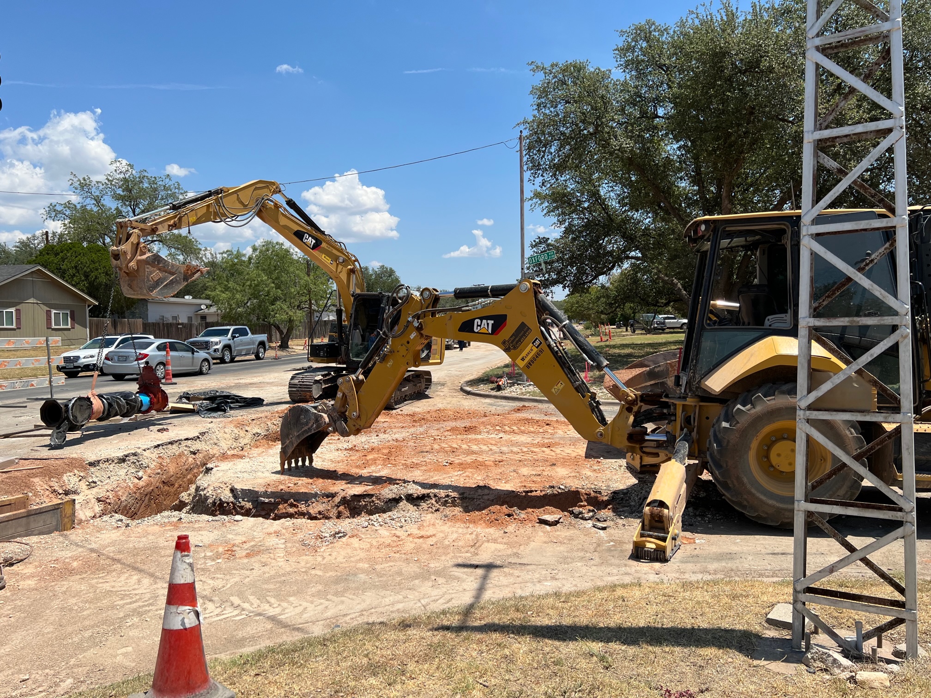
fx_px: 699
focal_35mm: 26
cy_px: 349
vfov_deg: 53.1
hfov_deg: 67.3
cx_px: 466
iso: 50
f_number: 1.5
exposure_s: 1/5587
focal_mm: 5.7
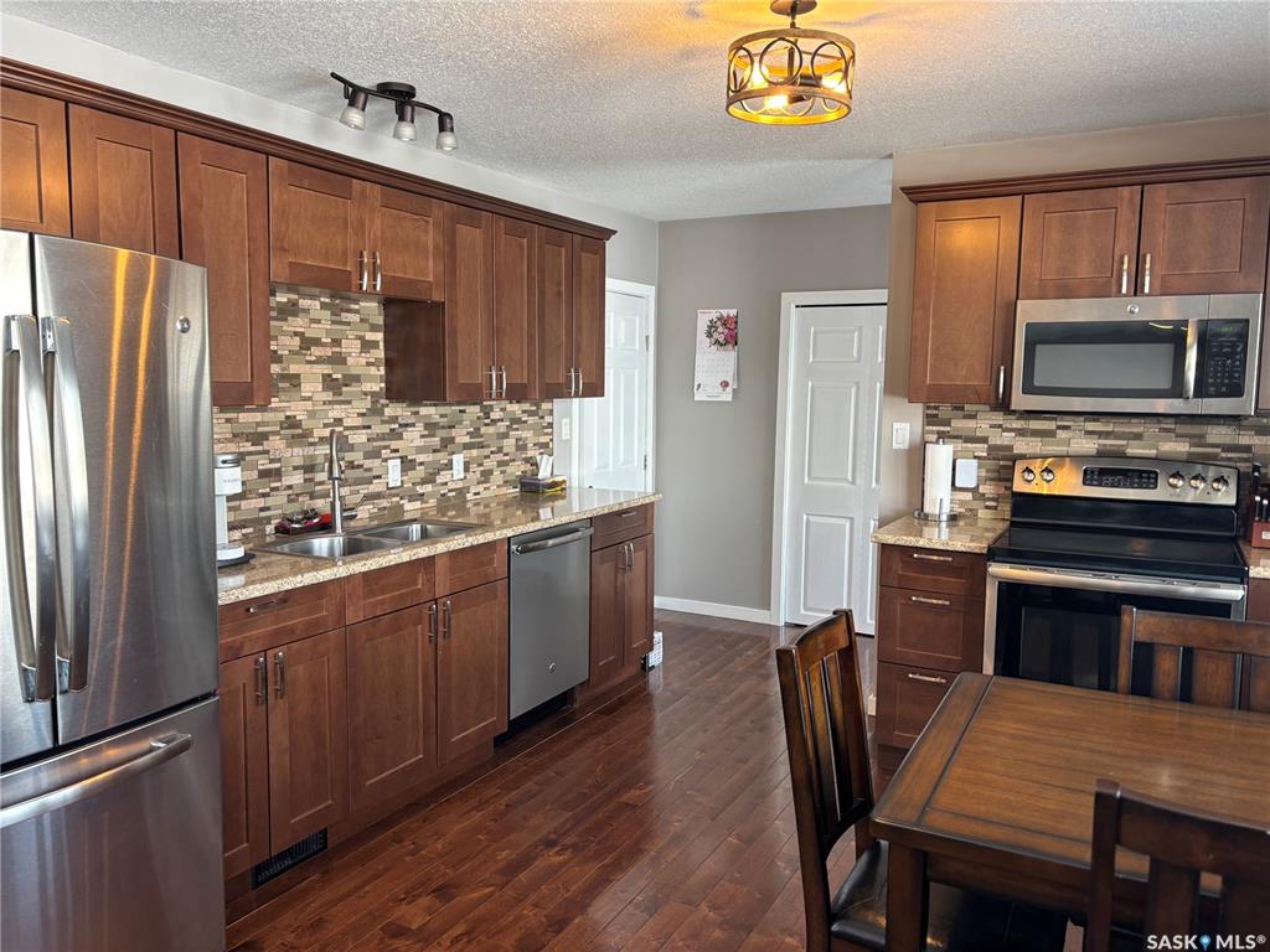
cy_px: 476
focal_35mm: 26
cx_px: 635
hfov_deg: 67.3
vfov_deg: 53.1
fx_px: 954
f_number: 1.6
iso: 80
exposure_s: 1/60
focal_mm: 5.96
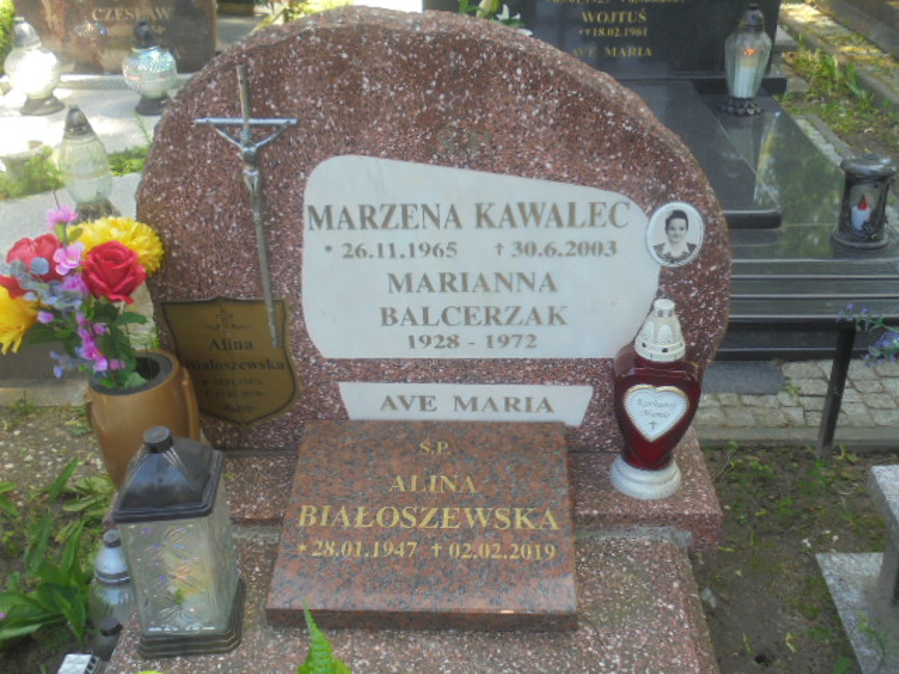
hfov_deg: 49.0
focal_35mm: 38
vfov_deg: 37.7
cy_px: 337
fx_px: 987
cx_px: 450
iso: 100
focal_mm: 6.9
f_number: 4.2
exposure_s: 1/80
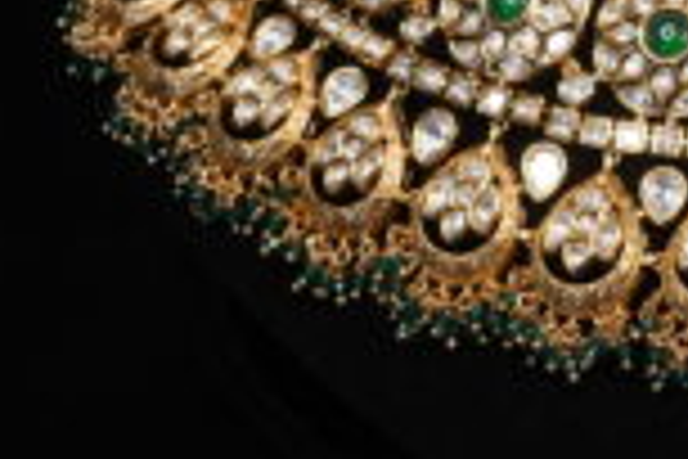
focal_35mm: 131
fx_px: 2503
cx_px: 868
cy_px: -52
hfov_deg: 15.0
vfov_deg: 10.3
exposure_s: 1/125
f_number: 13
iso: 4000
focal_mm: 50
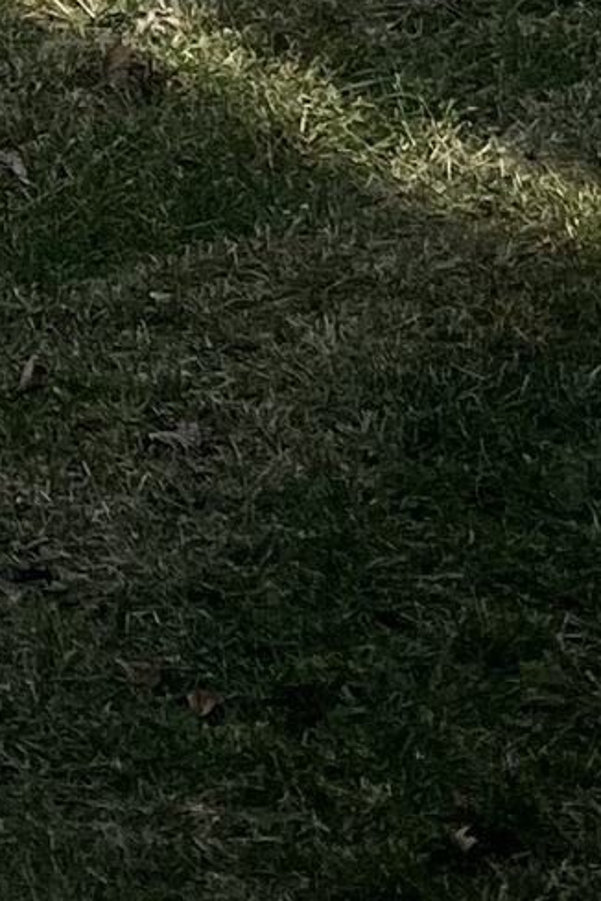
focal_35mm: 170
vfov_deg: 10.7
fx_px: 4257
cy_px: -1102
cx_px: -1663
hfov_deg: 6.7
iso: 50
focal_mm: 5.7
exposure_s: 1/5319
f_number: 1.5
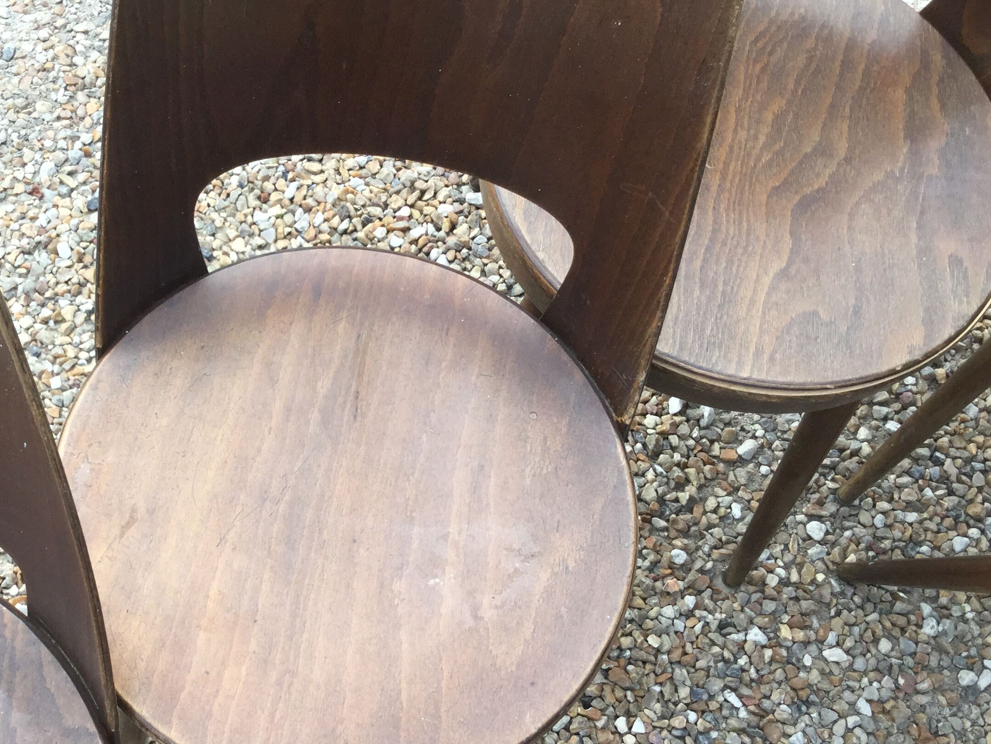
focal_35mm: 47
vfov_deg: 30.8
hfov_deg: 39.5
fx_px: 1346
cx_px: 268
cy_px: 458
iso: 40
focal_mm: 3.3
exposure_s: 1/100
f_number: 2.4
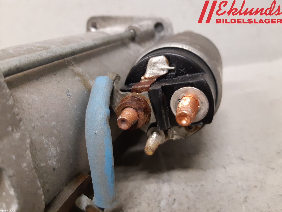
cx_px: 141
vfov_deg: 53.1
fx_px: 212
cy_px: 106
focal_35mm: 26
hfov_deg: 67.3
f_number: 1.7
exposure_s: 1/33
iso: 250
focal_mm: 3.93
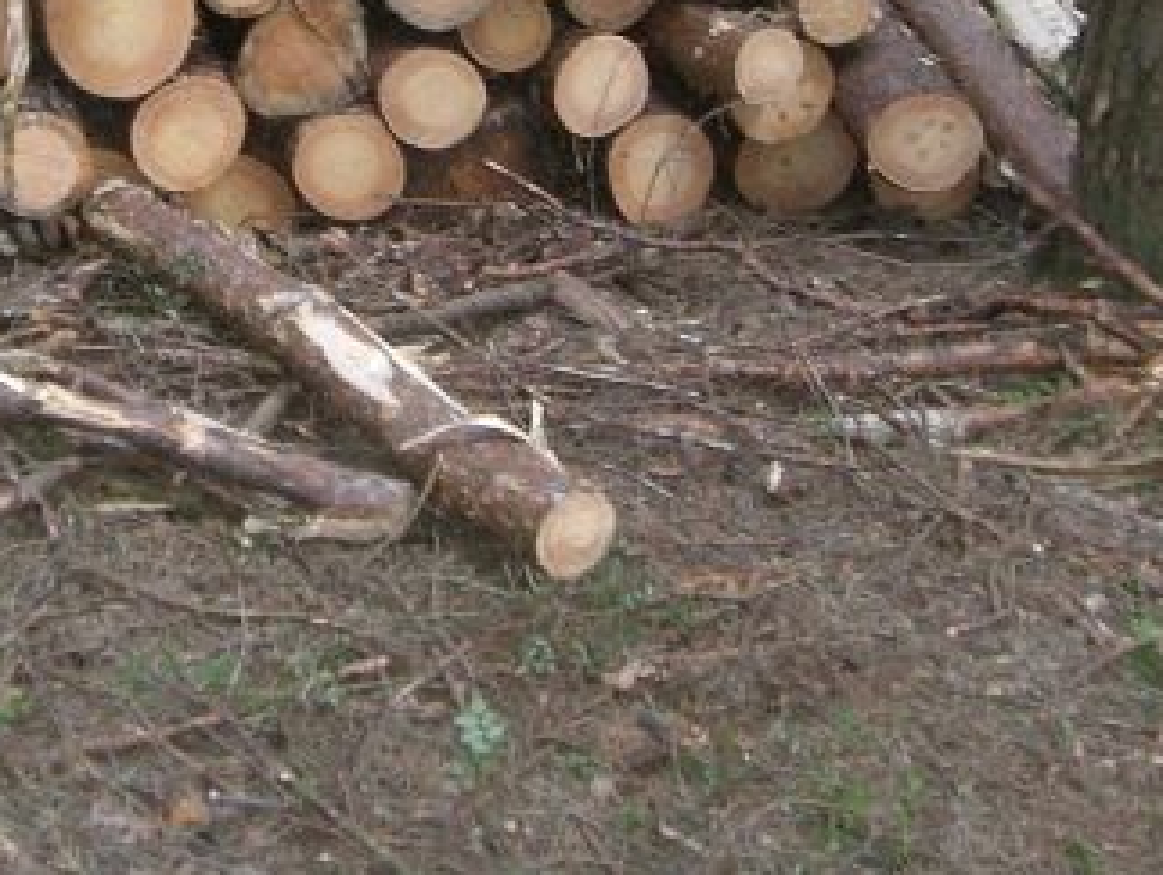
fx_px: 3162
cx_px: 277
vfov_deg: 15.2
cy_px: -169
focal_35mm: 94
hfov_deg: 20.7
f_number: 2.7
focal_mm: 6.2
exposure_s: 1/60
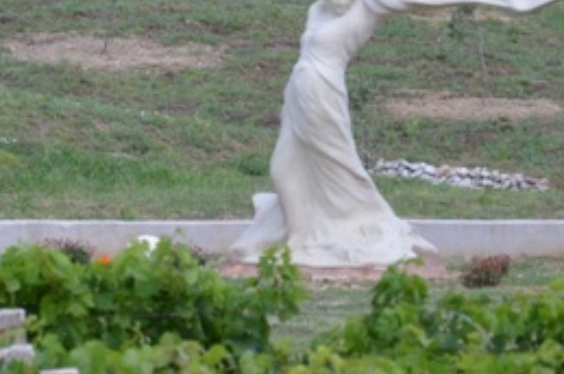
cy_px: -135
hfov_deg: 4.2
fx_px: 7613
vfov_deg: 2.8
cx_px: 213
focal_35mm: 487
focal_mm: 105
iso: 200
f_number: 5.6
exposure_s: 1/125
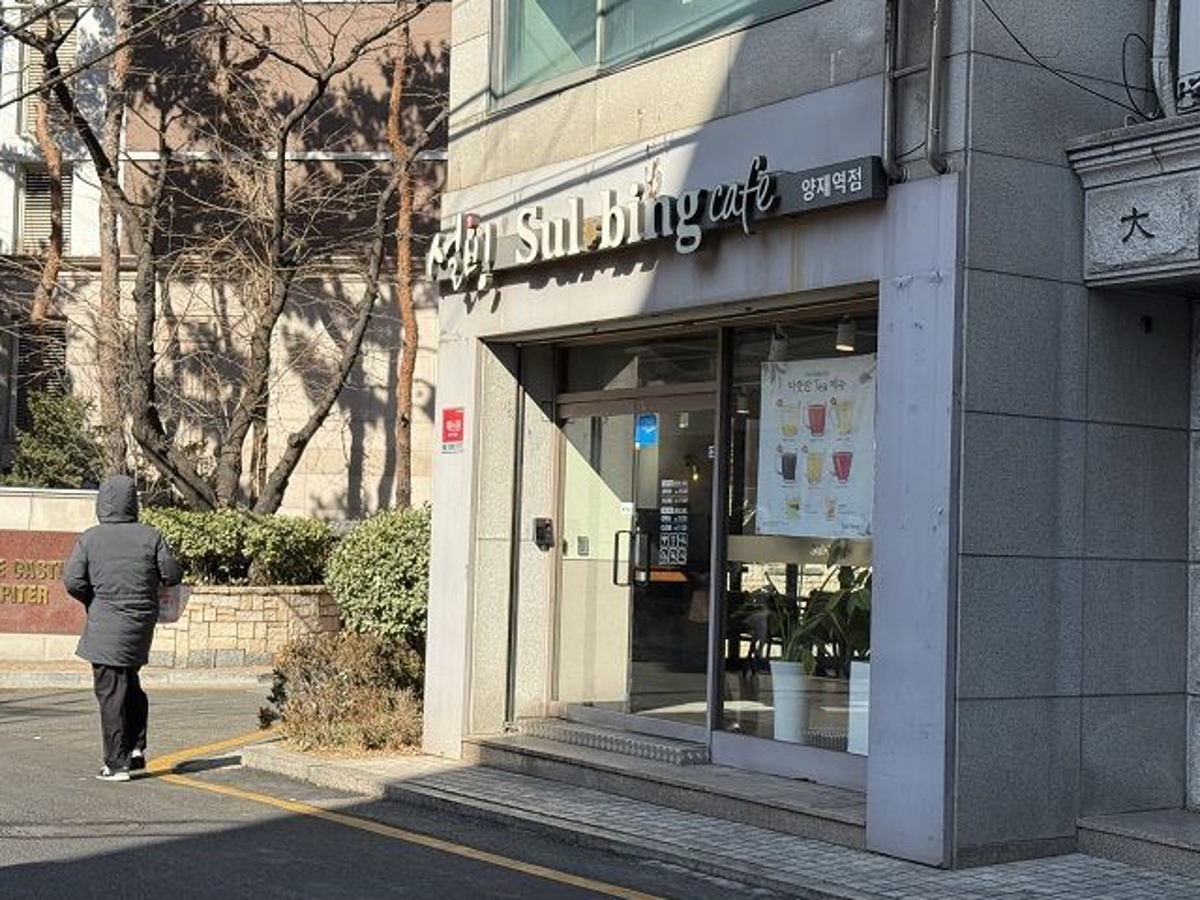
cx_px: 658
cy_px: 465
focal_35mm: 54
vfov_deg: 27.0
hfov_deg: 35.5
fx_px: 1872
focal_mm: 6.76
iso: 64
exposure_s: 1/1931
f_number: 1.78
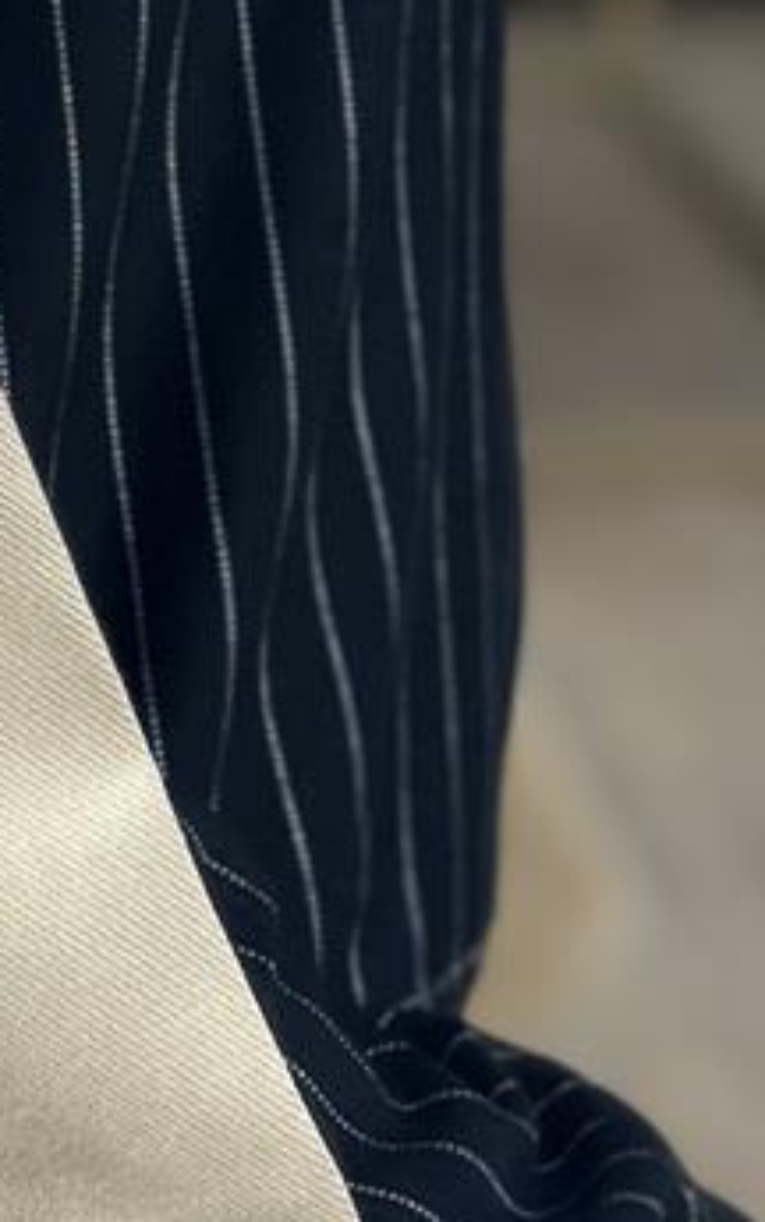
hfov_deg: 5.5
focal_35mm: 236
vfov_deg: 8.8
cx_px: -506
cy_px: -319
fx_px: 7863
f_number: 1.78
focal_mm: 6.86
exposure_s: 1/100
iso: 80
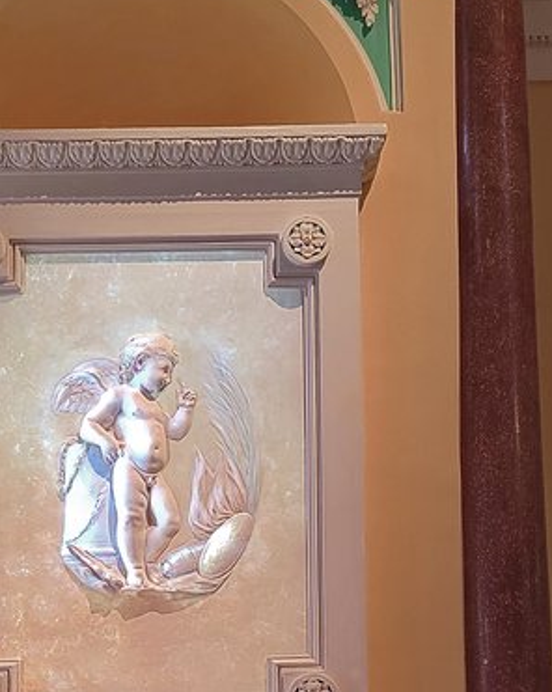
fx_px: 1207
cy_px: 636
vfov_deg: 30.4
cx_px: 170
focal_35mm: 59
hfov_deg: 25.6
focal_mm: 5.52
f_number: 1.9
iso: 2759
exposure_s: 1/50
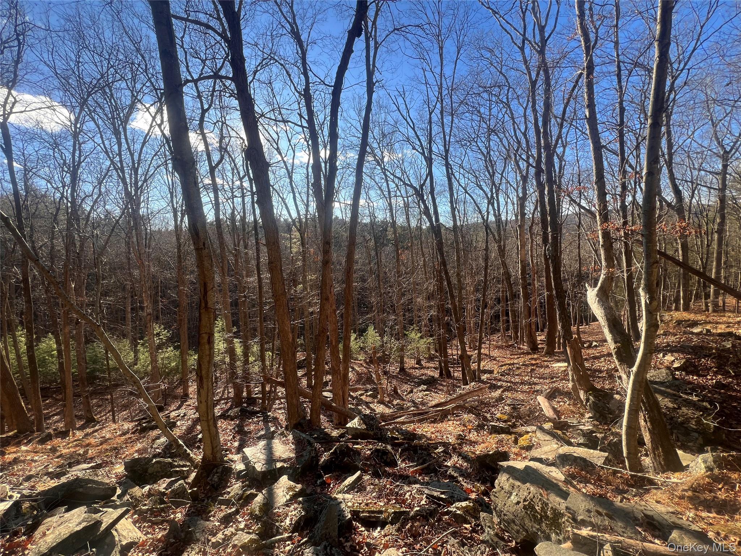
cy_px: 278
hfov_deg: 106.2
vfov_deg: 89.9
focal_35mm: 13
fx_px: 278
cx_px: 370
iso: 32
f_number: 1.8
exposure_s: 1/347
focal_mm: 1.57
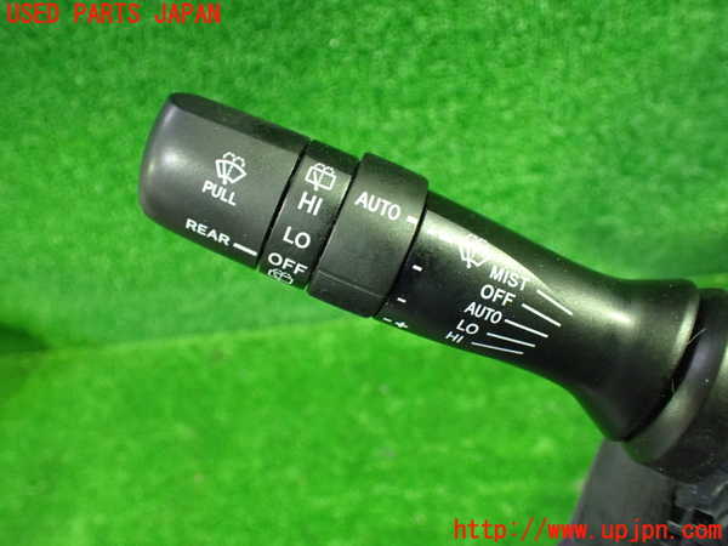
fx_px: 631
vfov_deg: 46.8
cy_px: 273
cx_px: 364
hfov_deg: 60.0
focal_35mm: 30
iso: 1250
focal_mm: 5.4
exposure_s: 1/30
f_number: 2.3
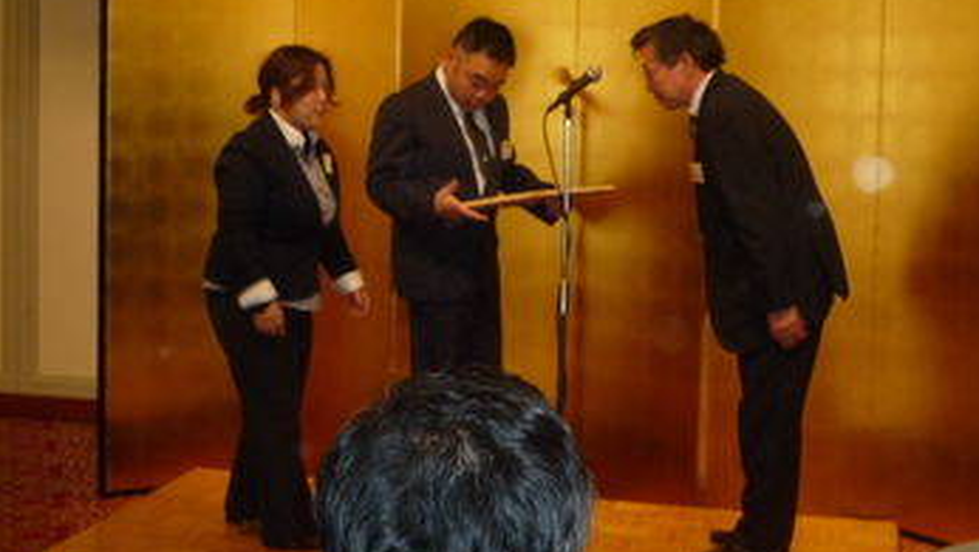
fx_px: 1688
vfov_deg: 18.5
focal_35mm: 65
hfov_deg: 32.3
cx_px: 492
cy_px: 192
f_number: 4.7
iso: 400
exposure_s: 1/80
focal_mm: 10.4
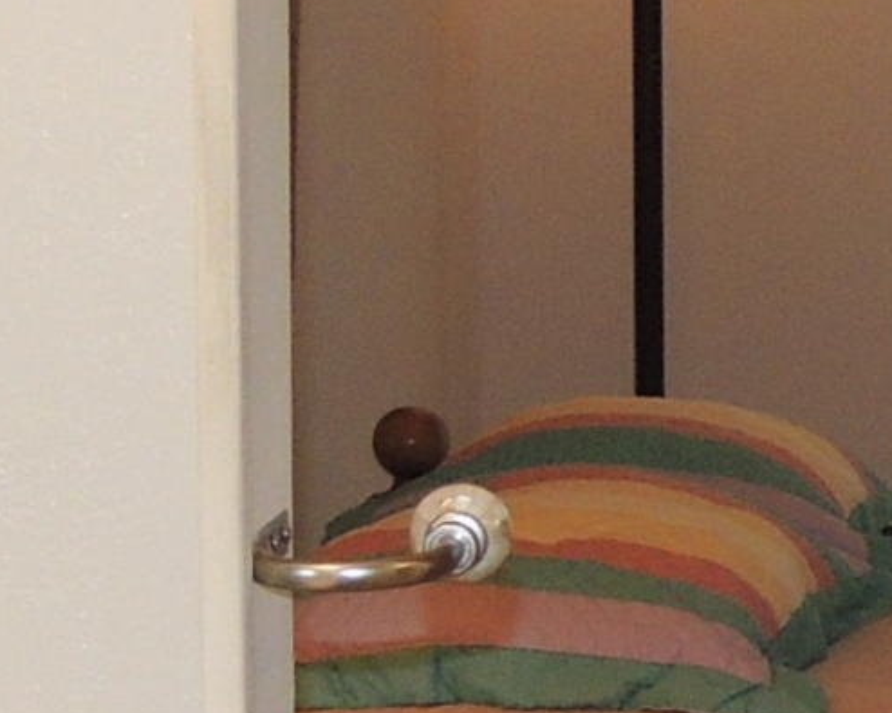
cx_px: 1708
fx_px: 4698
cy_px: 153
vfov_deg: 8.7
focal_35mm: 178
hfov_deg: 10.1
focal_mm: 5.3
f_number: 3.1
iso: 320
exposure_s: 1/40
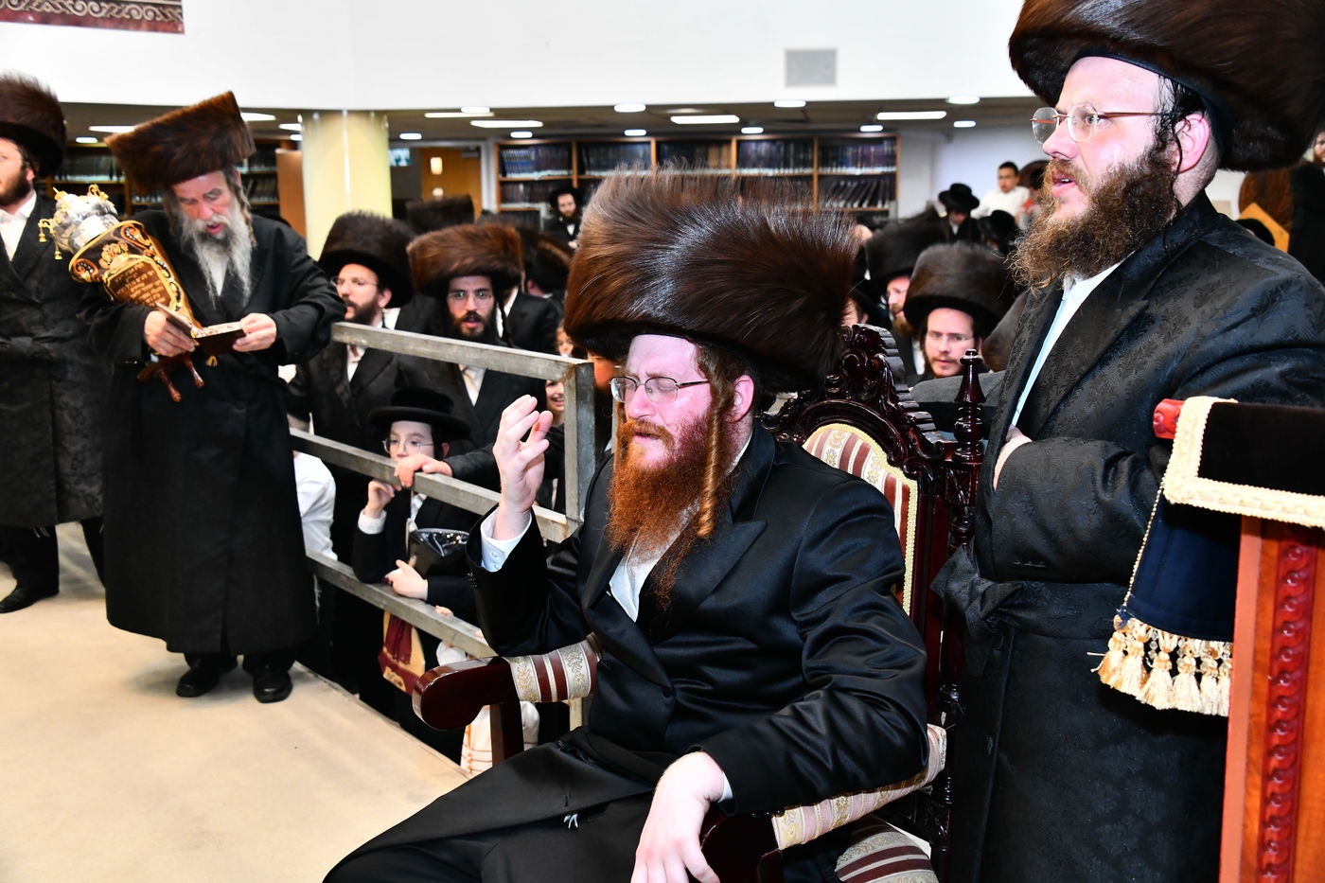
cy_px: 442
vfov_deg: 36.9
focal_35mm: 36
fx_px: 1325
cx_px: 662
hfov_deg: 53.1
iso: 2000
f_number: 5.6
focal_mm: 36
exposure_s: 1/160
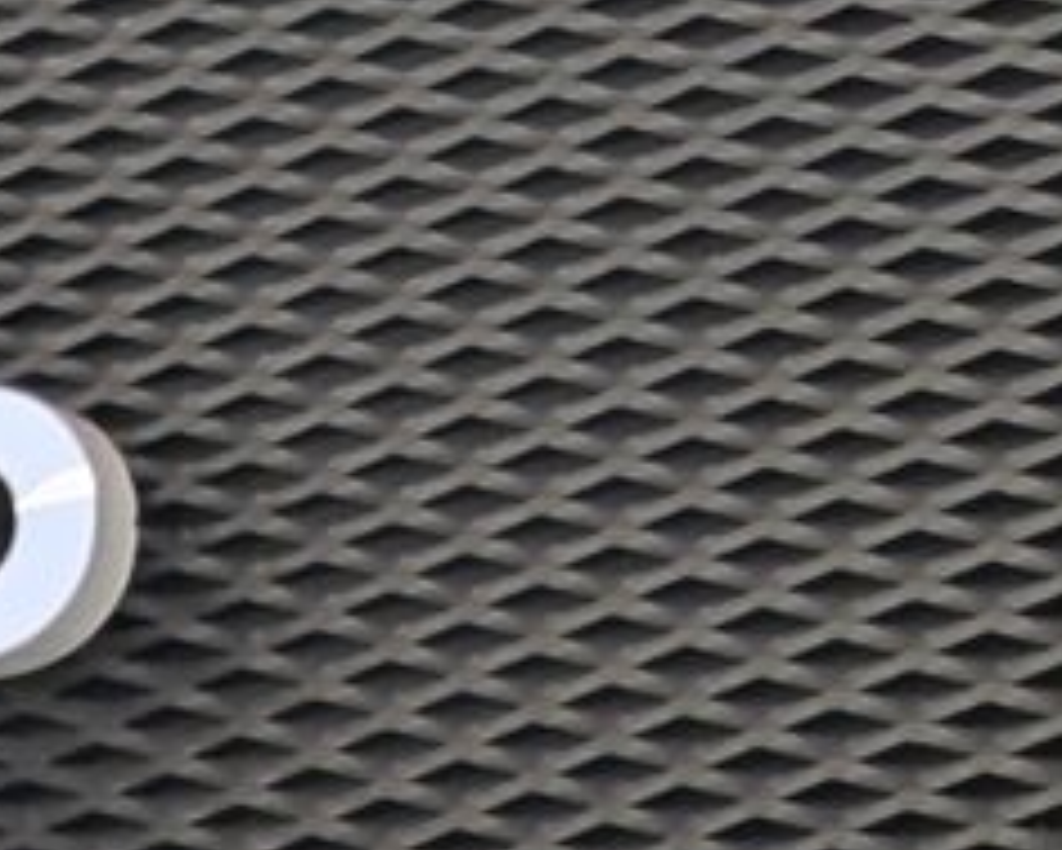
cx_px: -1472
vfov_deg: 3.9
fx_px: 11980
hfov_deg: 4.9
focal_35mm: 381
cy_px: 2950
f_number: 1.85
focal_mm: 6.81
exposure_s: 1/120
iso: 42
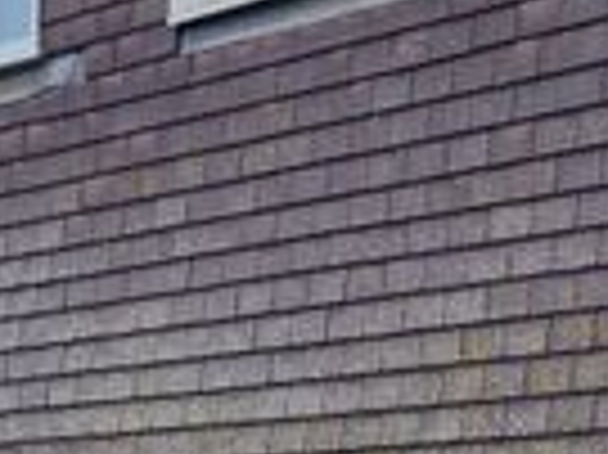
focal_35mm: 119
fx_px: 2088
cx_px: 482
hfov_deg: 16.4
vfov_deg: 11.8
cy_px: 726
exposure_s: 1/196
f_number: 1.8
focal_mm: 5.4
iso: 50
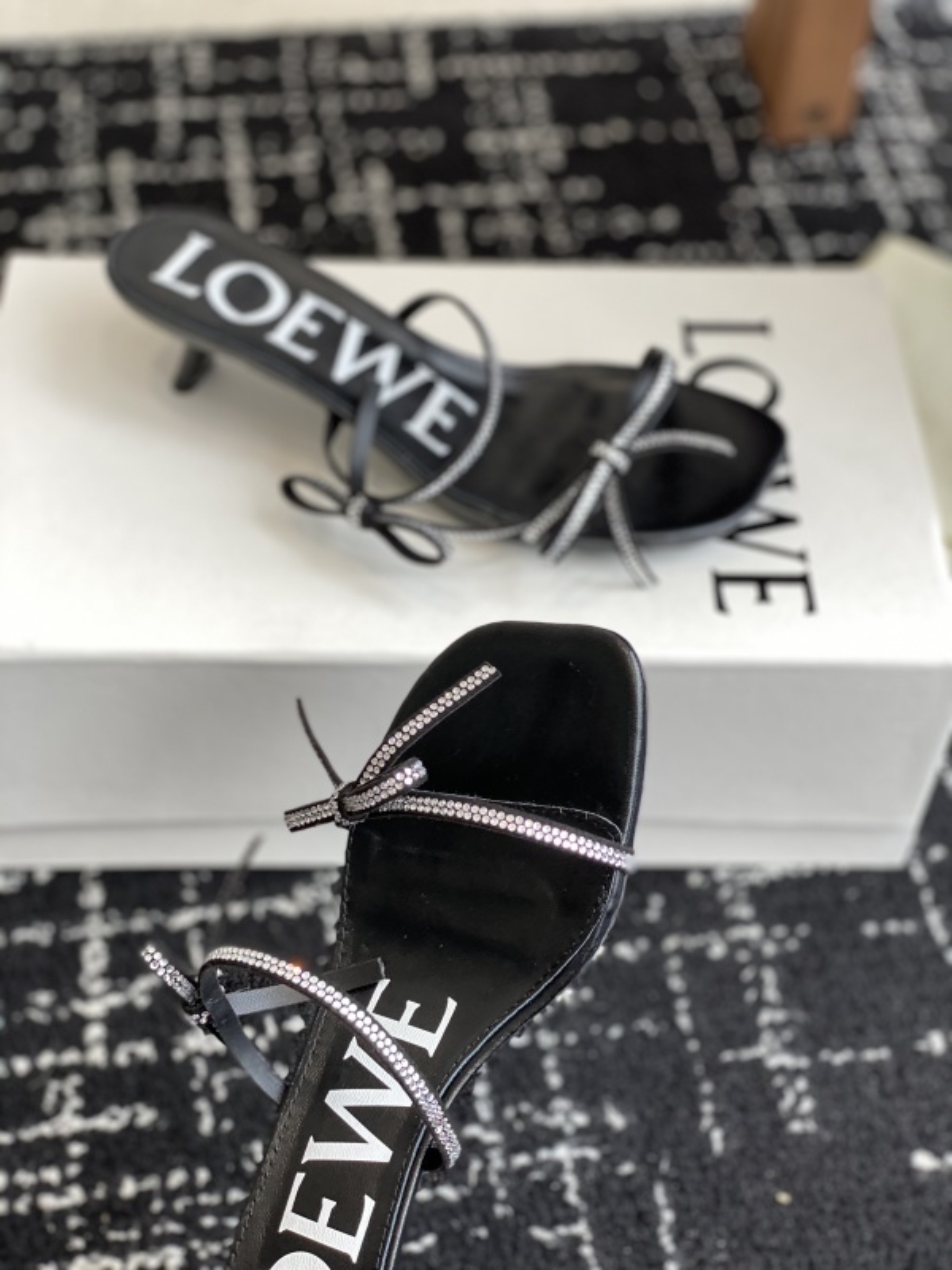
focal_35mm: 52
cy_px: 635
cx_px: 476
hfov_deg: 28.0
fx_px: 1907
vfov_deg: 36.8
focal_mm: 6
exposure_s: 1/122
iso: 32
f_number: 2
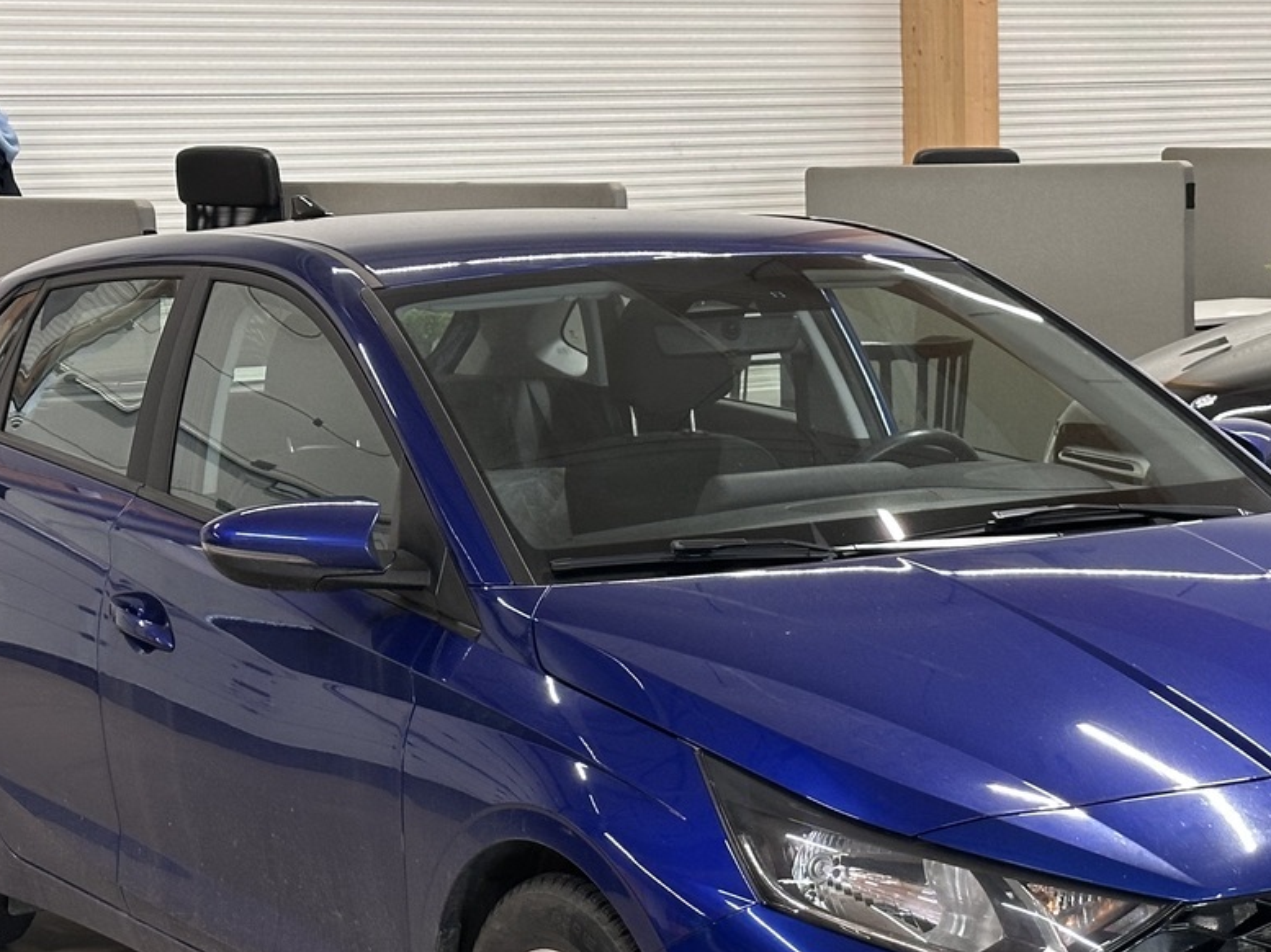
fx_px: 3266
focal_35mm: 89
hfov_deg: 22.0
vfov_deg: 16.5
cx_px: 793
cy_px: 715
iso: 200
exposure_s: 1/50
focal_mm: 6.86
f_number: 1.78
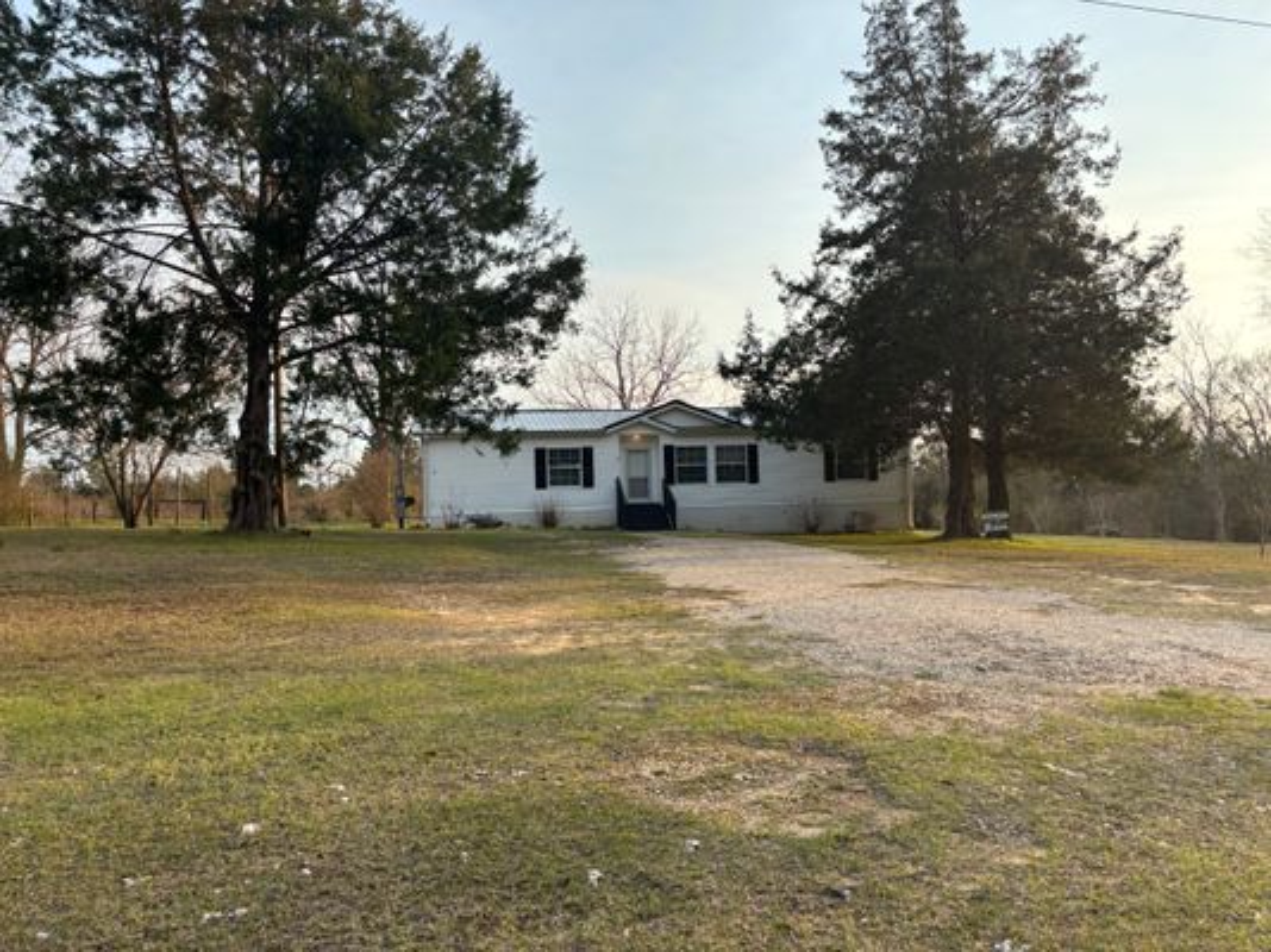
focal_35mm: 26
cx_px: 636
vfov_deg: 53.0
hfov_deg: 67.3
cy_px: 476
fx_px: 954
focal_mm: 5.96
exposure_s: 1/1103
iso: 50
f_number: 1.6
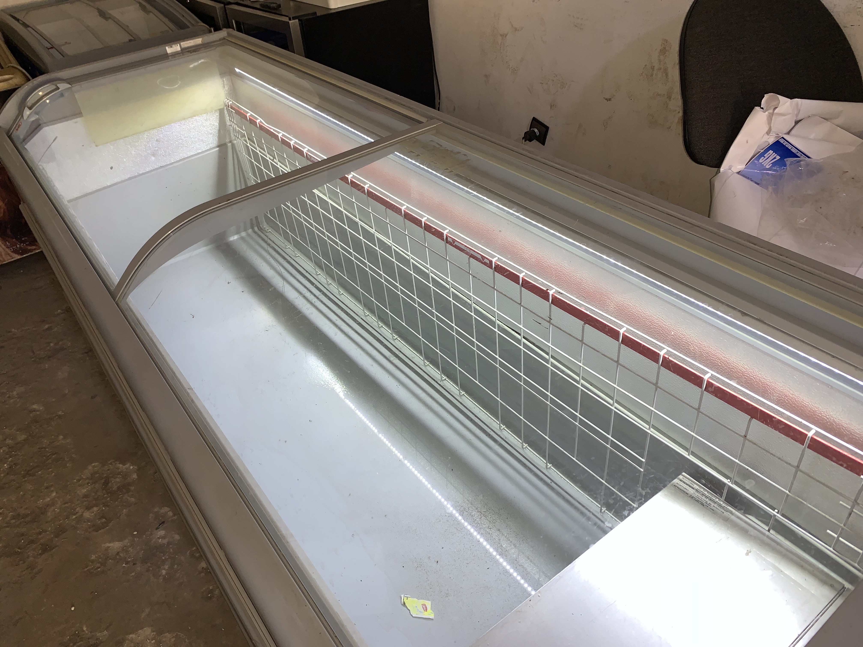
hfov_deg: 67.3
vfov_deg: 53.1
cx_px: 432
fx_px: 648
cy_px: 324
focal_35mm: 26
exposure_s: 1/24
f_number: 1.8
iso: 32
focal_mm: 4.25
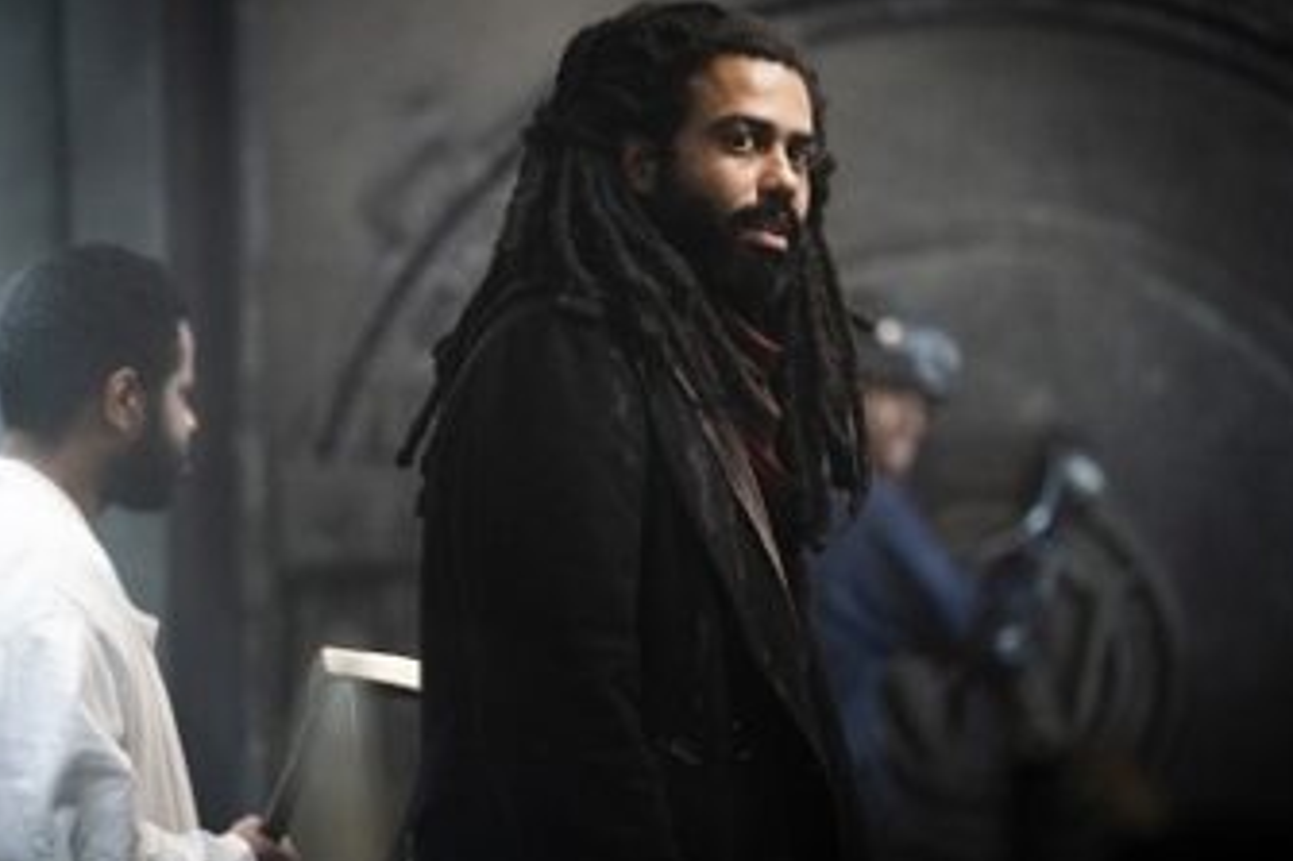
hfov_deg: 13.3
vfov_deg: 8.8
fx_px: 5564
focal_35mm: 155
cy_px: 456
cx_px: 704
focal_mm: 135
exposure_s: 1/125
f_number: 1.8
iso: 6400
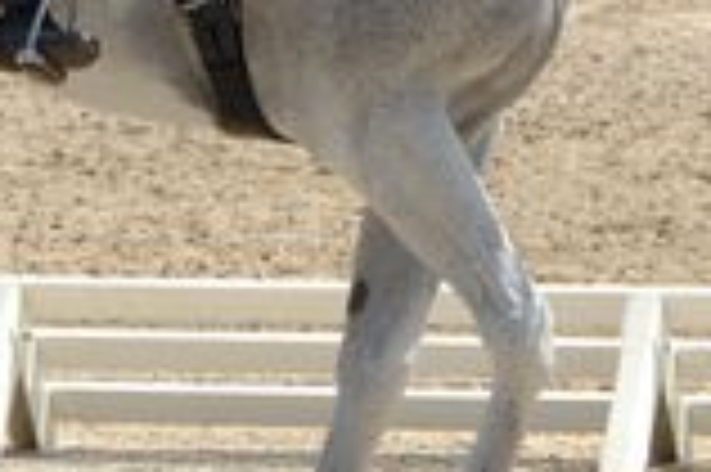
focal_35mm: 790
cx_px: 405
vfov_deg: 1.7
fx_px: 15586
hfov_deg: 2.6
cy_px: -196
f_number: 6.7
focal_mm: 130
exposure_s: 1/800
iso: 200
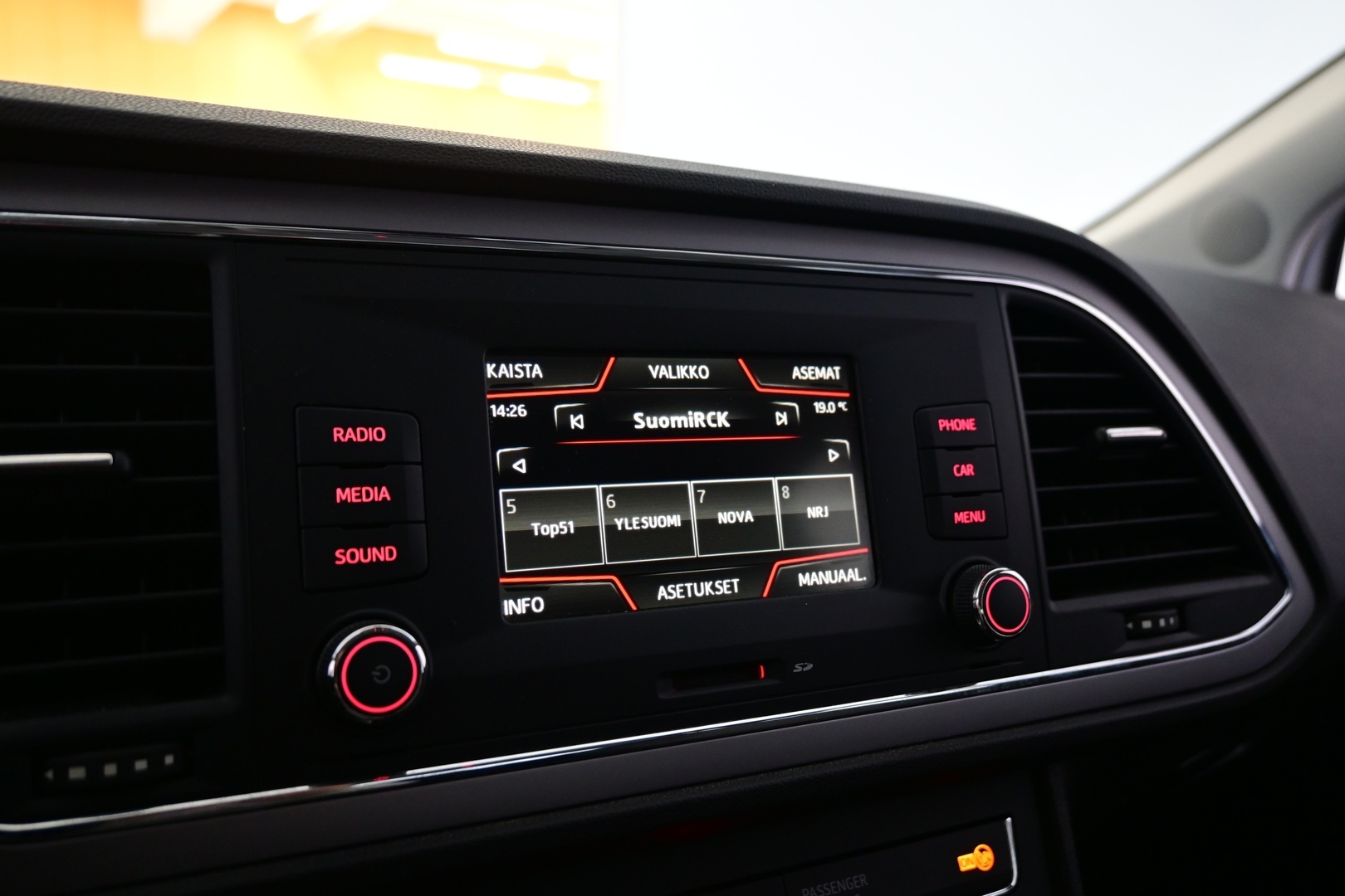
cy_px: 448
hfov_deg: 64.6
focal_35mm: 28
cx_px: 672
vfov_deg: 45.7
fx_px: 1065
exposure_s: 1/30
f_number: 3.8
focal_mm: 19
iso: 1100
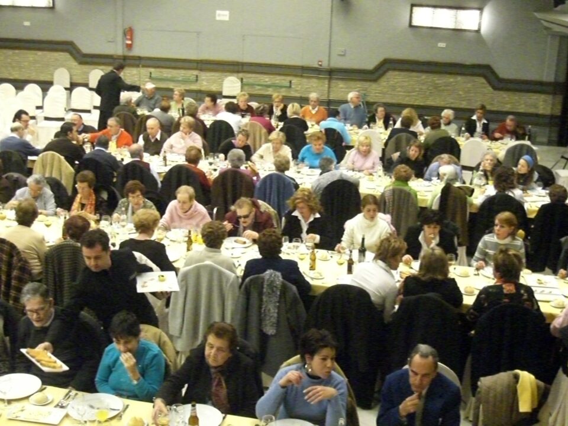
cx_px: 284
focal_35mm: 46
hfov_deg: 41.2
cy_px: 213
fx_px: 755
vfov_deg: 31.5
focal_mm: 7.56
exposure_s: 1/160
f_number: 3.3
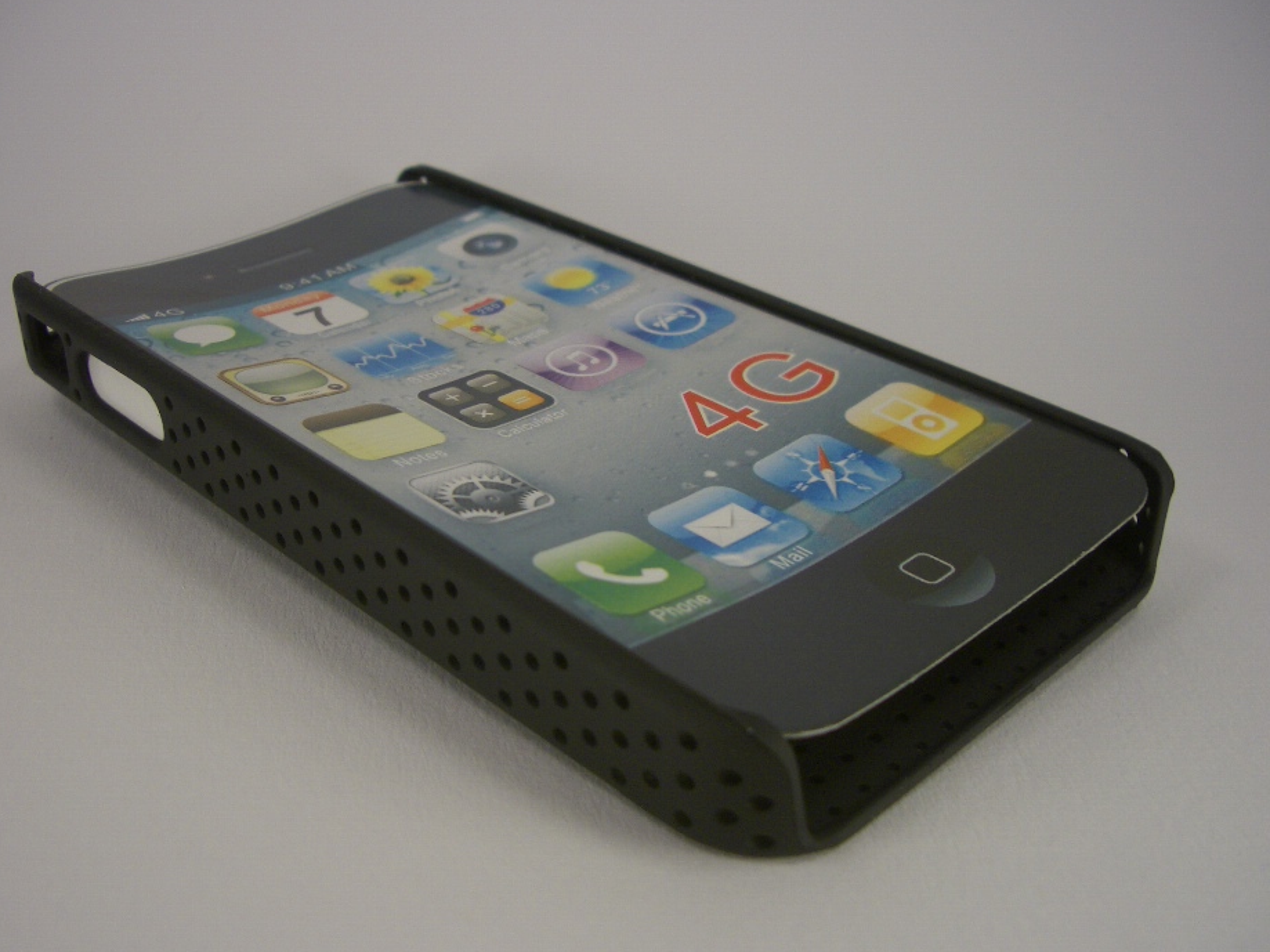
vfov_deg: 36.8
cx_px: 607
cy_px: 491
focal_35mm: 39
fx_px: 1431
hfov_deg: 47.9
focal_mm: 5.8
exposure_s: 1/400
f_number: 2.6
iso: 50
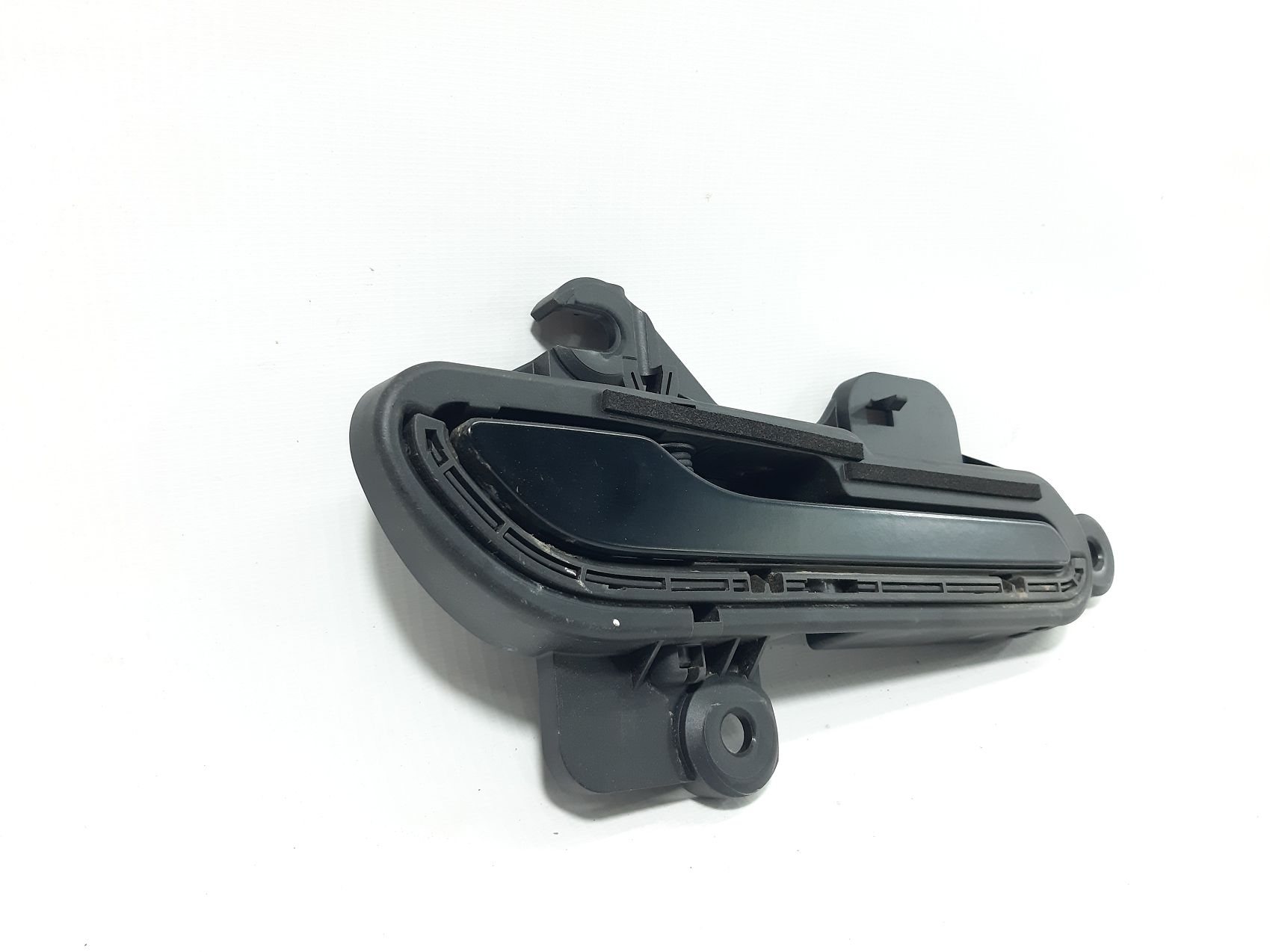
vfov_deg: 51.3
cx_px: 635
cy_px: 476
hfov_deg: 65.3
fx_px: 991
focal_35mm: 27
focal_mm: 3.93
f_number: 1.7
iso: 125
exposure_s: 1/50
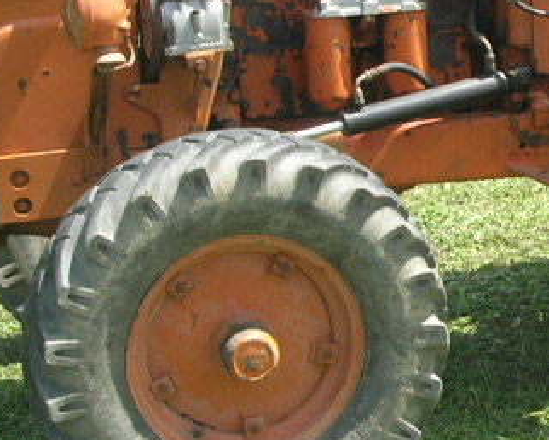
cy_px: 118
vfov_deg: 13.0
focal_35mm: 118
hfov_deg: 15.3
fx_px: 1918
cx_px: 766
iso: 64
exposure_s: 1/190
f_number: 4.8
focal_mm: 7.8
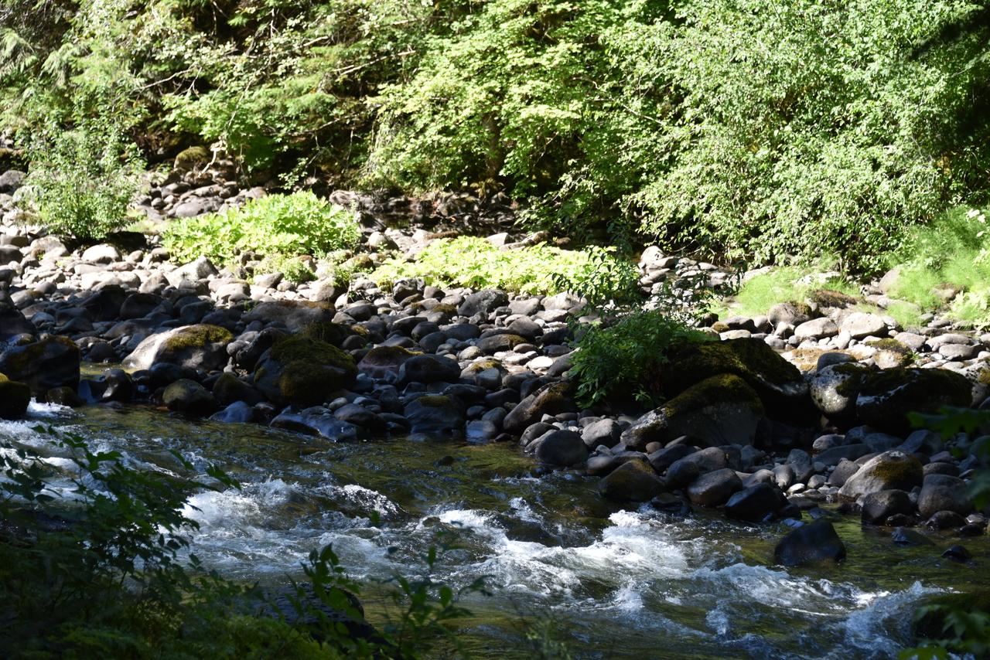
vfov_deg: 13.0
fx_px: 2888
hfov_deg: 19.5
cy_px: 330
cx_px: 495
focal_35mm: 105
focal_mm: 105
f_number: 5.3
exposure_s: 1/250
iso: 220
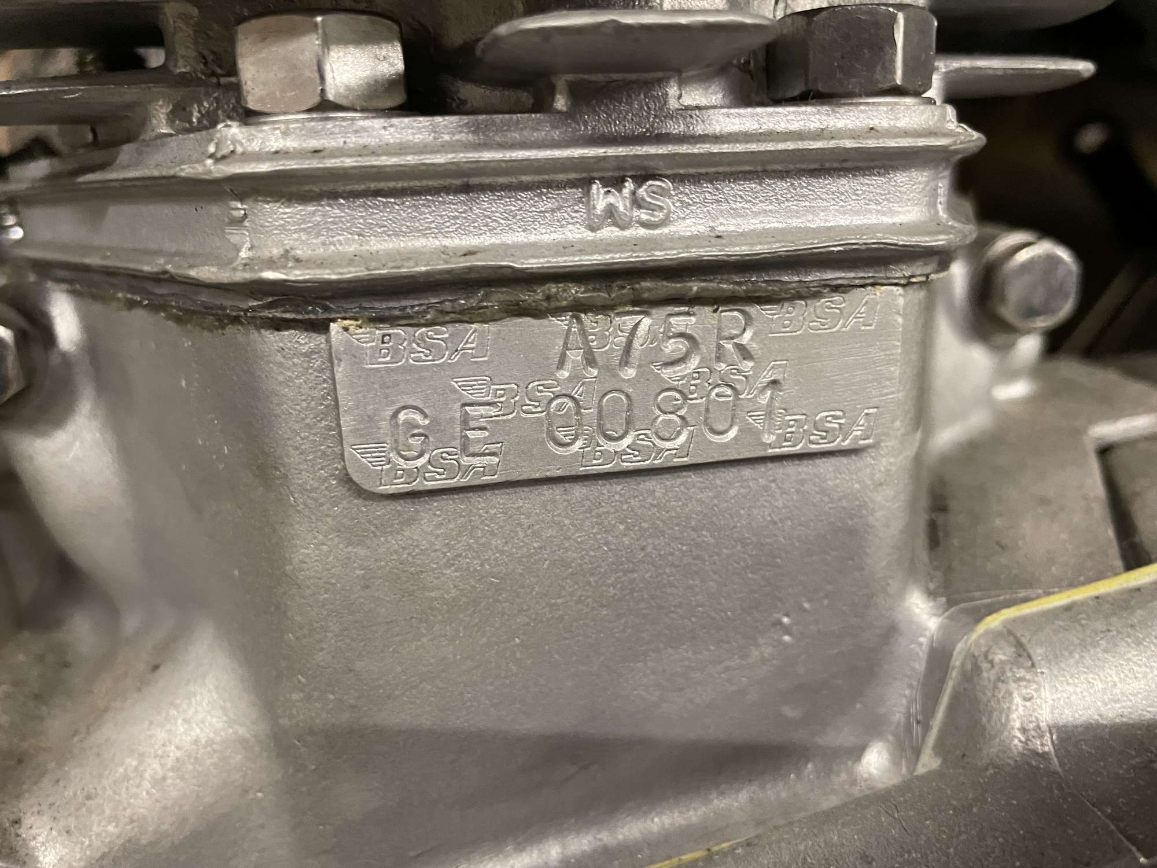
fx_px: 869
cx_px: 578
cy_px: 434
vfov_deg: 53.1
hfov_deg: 67.3
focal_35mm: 26
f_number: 1.6
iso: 400
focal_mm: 4.2
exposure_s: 1/33
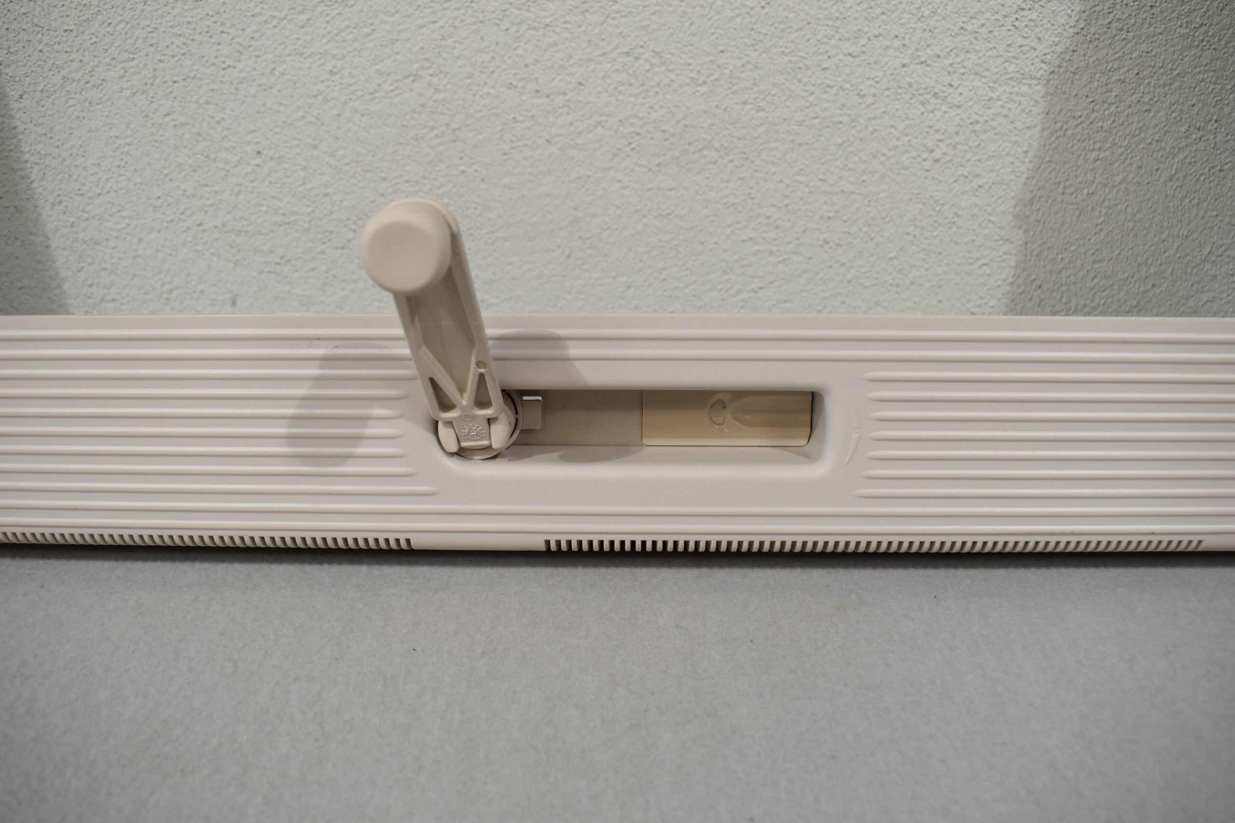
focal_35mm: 30
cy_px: 412
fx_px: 1029
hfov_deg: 61.9
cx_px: 618
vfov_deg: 43.6
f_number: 5.6
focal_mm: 20
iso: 360
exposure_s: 1/125
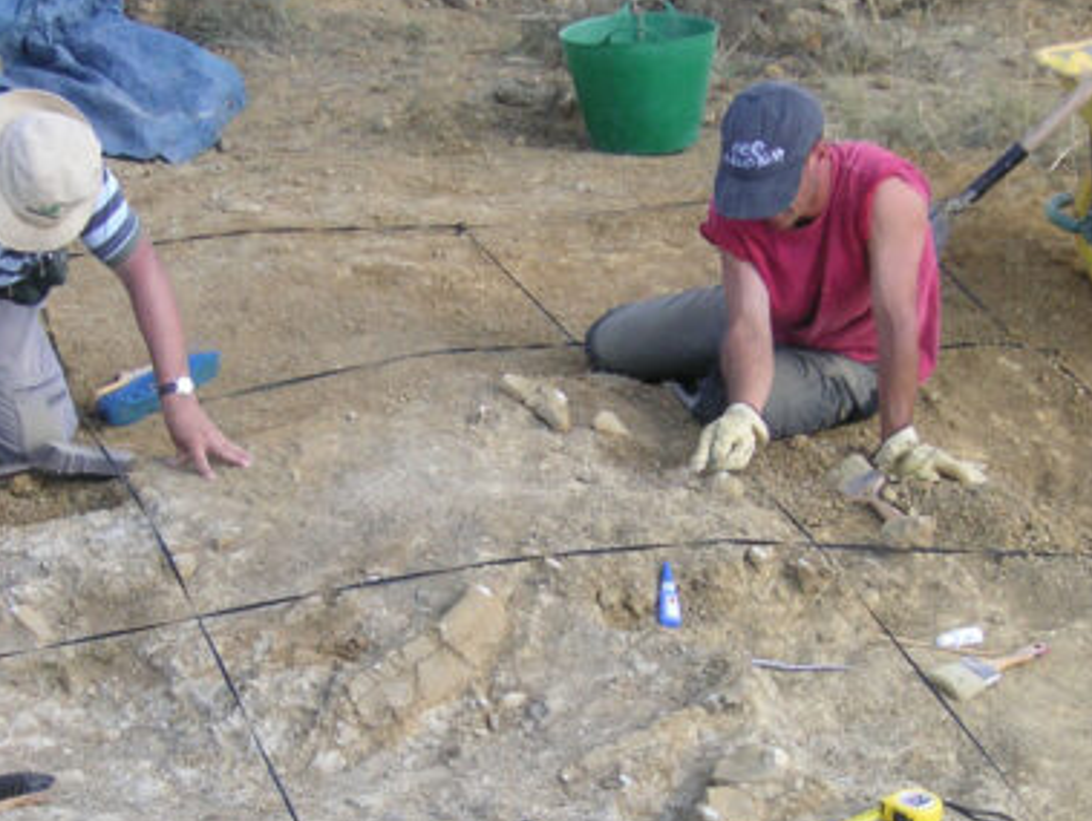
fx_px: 2621
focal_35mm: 83
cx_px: 545
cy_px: 631
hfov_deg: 23.5
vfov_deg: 17.7
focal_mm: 6.9
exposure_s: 1/350
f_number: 3
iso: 50
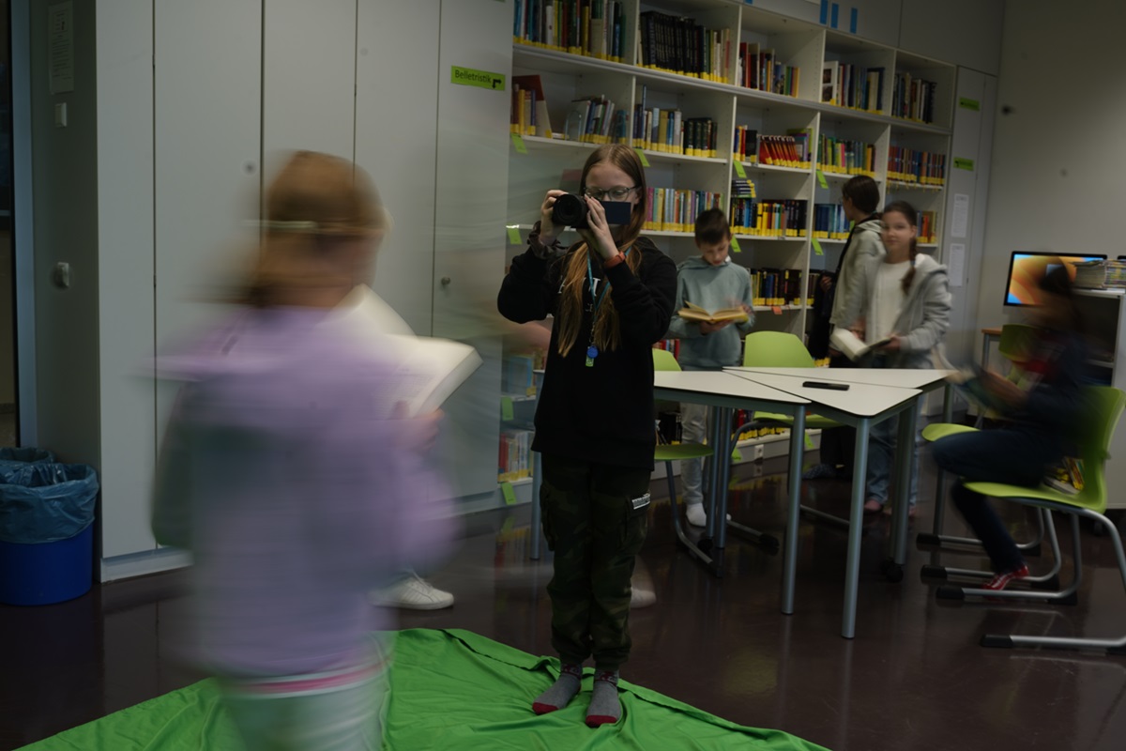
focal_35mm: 35
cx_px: 563
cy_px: 376
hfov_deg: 54.4
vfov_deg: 37.9
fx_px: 1095
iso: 80
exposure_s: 1/2.5
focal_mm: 35
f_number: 11
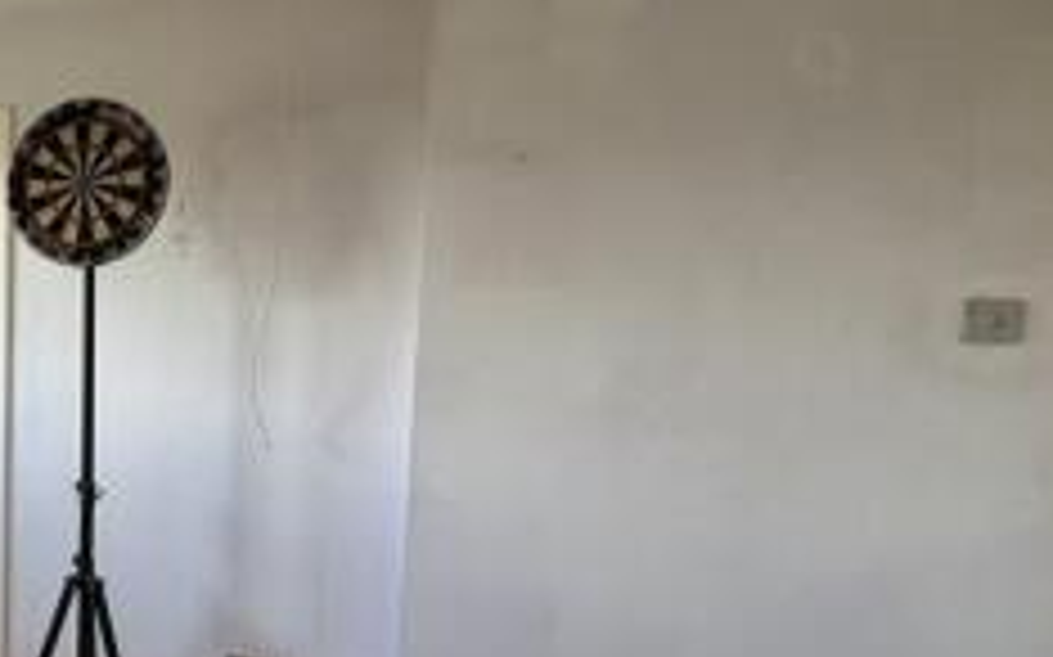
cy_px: 439
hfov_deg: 43.9
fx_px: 1061
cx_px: -34
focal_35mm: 37
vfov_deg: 34.1
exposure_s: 1/99
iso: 125
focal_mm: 2.22
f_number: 2.2
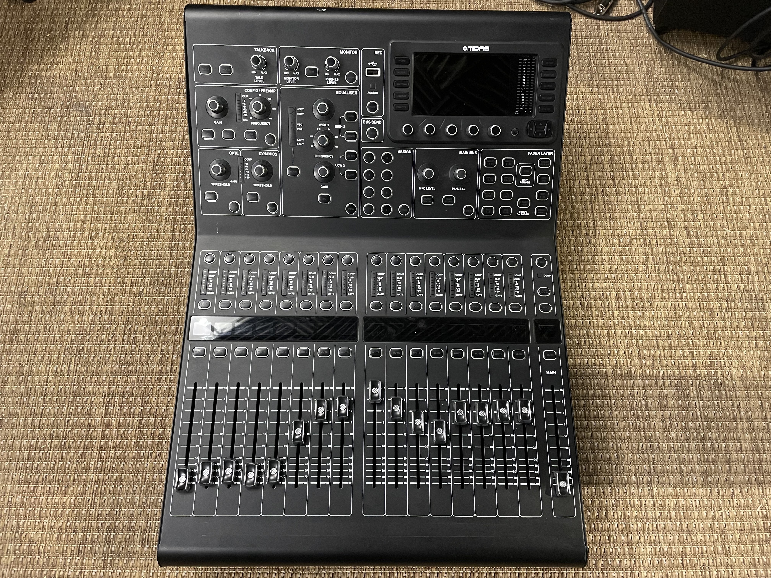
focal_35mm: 26
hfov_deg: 67.3
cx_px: 386
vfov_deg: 53.1
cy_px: 289
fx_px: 579
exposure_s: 1/25
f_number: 1.6
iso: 500
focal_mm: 4.2
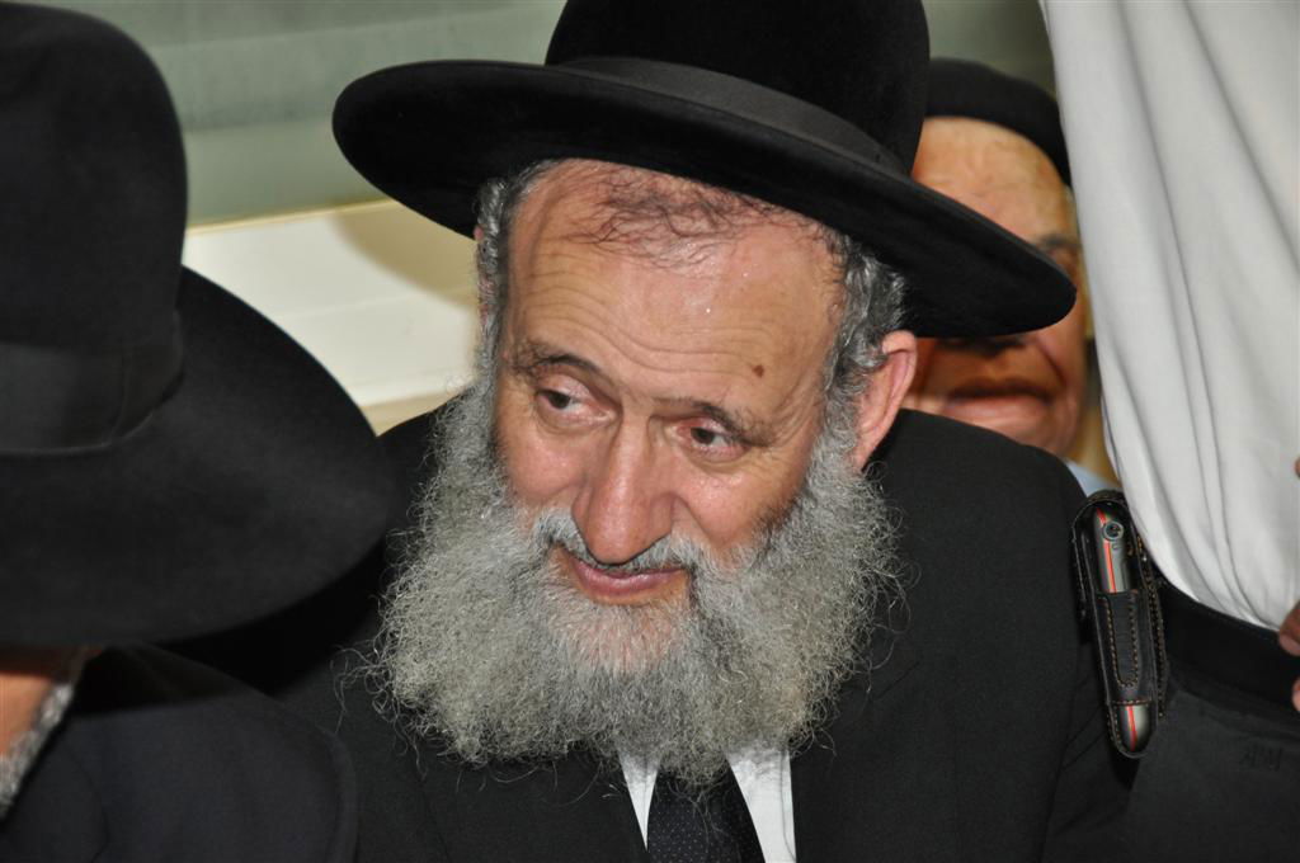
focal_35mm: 158
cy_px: 432
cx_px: 650
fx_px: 5680
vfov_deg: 8.7
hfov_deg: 13.1
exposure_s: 1/60
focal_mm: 105
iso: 800
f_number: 5.3
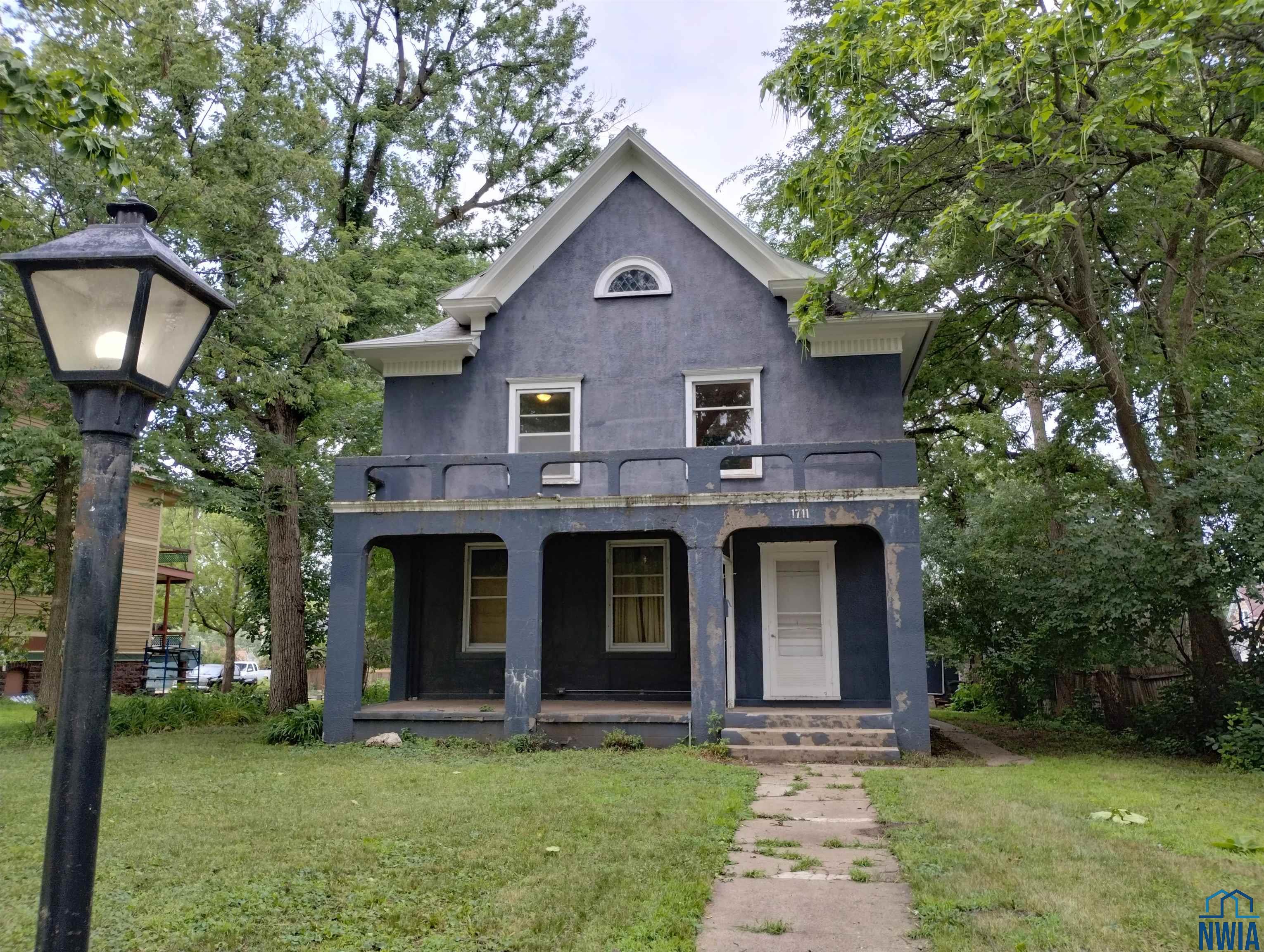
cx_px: 632
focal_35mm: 28
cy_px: 476
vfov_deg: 49.9
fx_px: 1024
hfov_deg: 63.4
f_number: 1.8
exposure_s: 1/349
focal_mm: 4.27
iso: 100
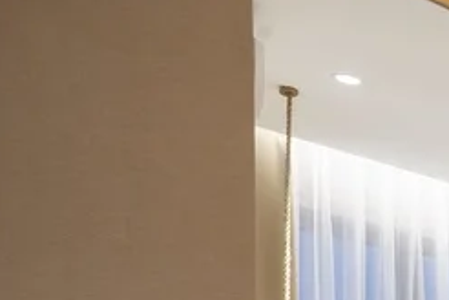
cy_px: 562
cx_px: 918
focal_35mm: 75
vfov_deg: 15.3
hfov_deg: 17.8
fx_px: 935
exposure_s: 1.6
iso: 100
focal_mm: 16
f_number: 11
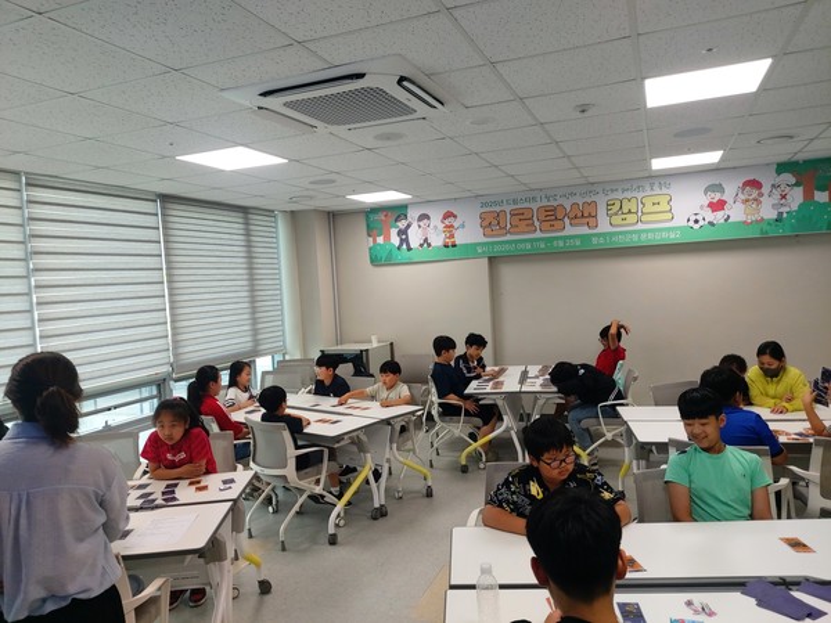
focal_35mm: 25
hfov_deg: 69.4
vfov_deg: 54.9
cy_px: 312
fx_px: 600
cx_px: 416
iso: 50
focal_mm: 4.58
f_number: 2
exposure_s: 1/60
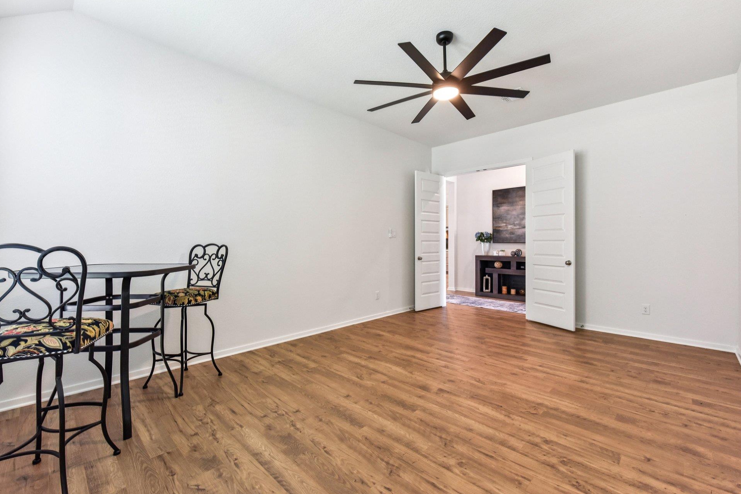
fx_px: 329
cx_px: 371
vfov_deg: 73.7
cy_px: 241
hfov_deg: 96.7
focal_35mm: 16
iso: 800
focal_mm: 15
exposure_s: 1/15
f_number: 8
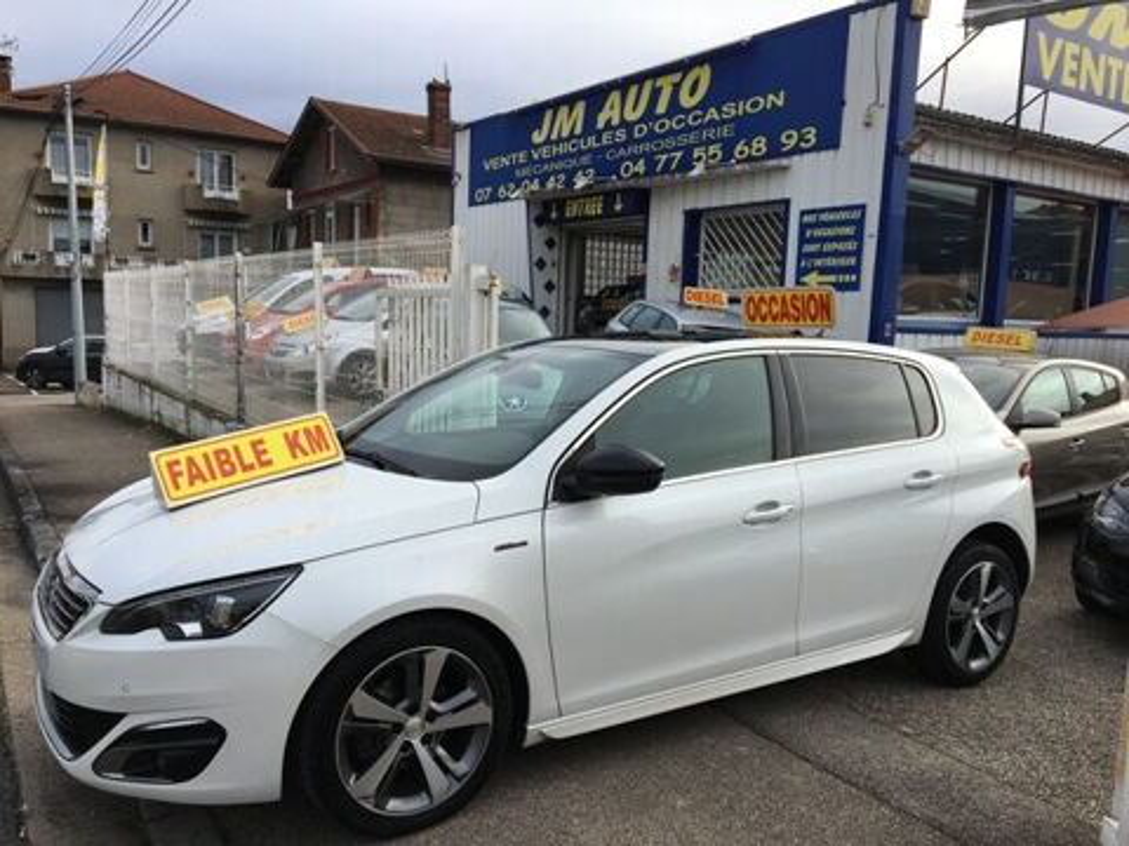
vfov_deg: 48.2
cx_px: 564
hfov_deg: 61.7
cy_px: 423
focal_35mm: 29
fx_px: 946
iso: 25
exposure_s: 1/927
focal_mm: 4.15
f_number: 2.2
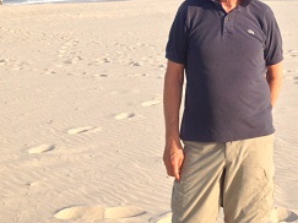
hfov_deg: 26.4
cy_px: 23
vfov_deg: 20.0
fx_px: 620
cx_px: 246
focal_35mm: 72
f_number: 2.4
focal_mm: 4.28
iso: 50
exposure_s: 1/1284
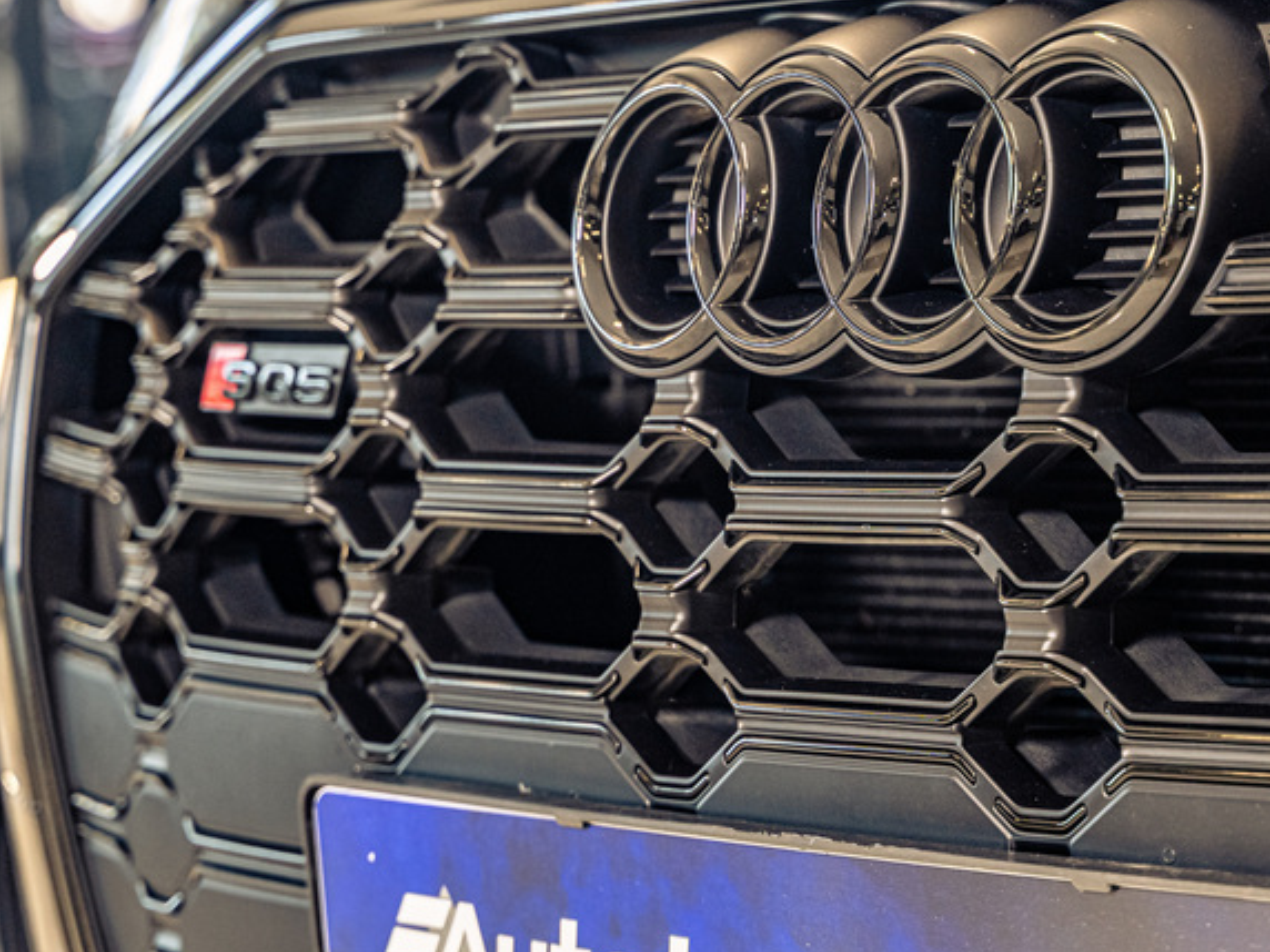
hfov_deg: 15.2
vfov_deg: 11.5
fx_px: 4733
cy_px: 229
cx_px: 869
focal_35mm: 129
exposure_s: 1/125
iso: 640
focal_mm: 75
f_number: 4
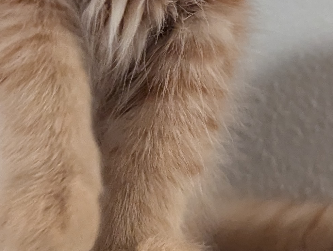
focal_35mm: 100
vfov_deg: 14.4
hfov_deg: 19.5
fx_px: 963
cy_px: -52
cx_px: 233
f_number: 1.85
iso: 1210
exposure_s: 1/120
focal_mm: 6.81
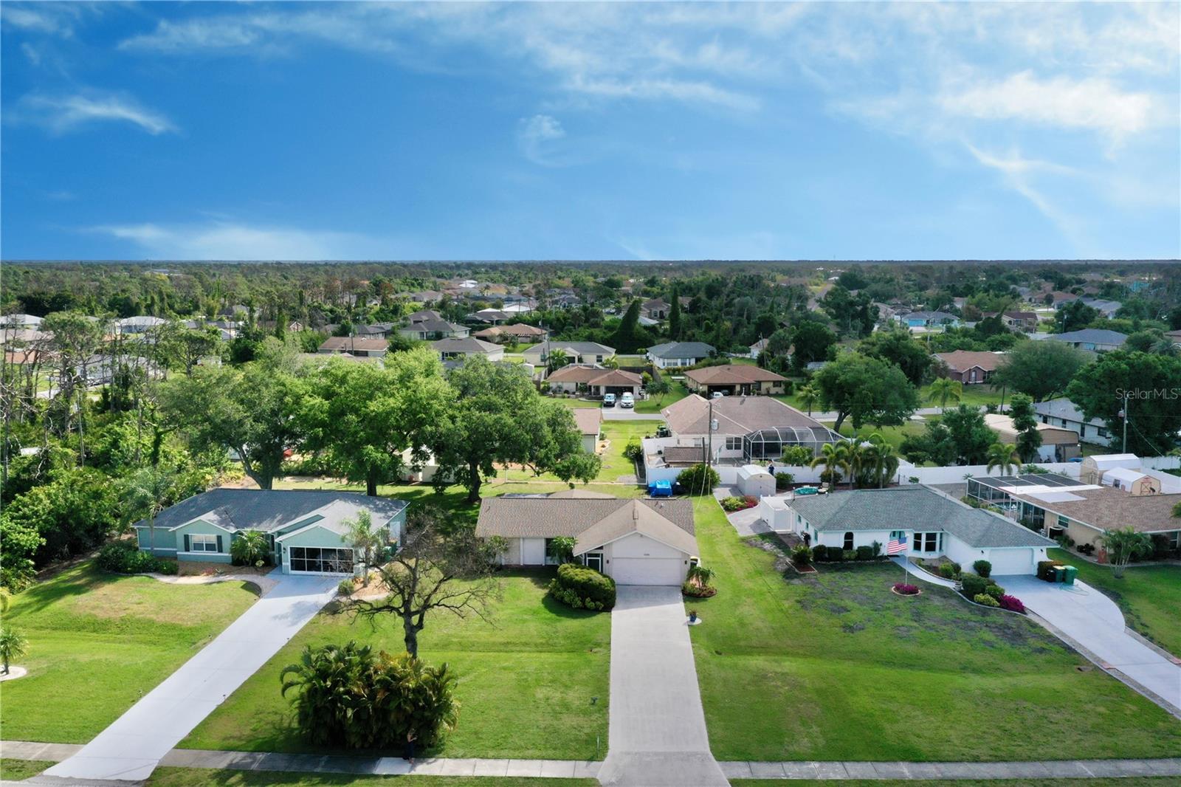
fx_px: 918
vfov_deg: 46.4
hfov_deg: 65.5
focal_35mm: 28
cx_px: 590
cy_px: 394
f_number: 10
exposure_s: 1/320
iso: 100
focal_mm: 10.26
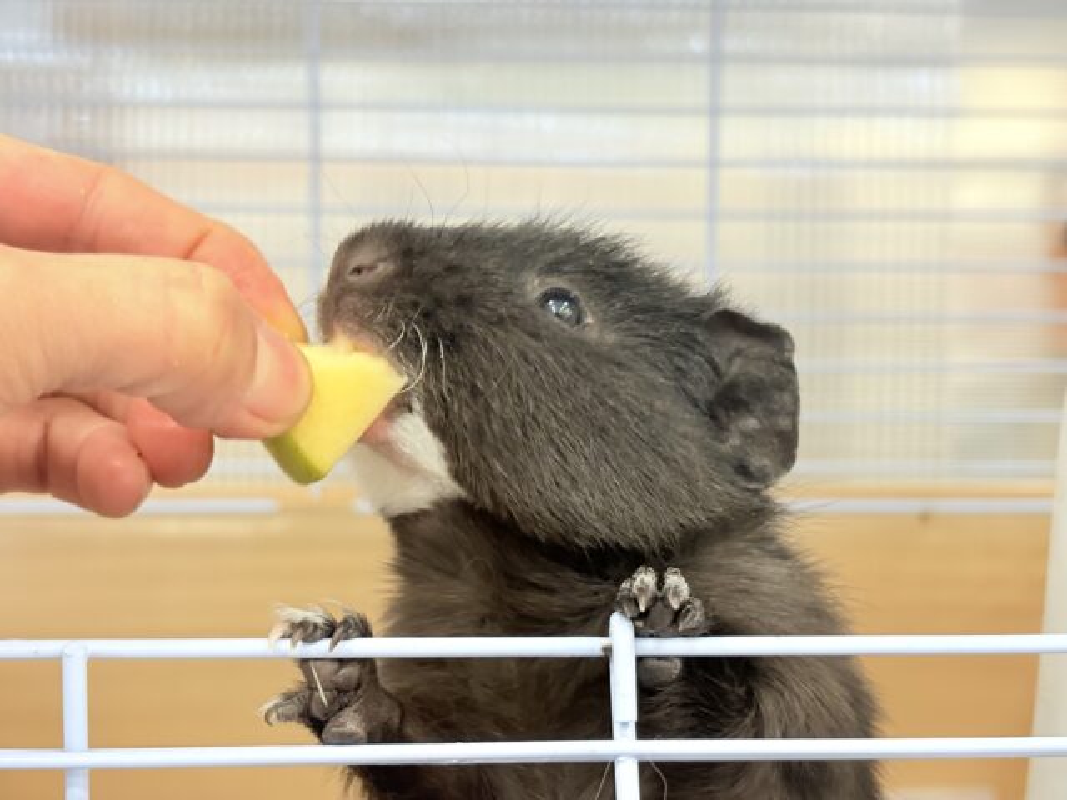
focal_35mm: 52
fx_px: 1603
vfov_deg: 28.0
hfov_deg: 36.8
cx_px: 534
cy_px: 400
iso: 125
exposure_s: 1/50
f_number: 1.6
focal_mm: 5.96
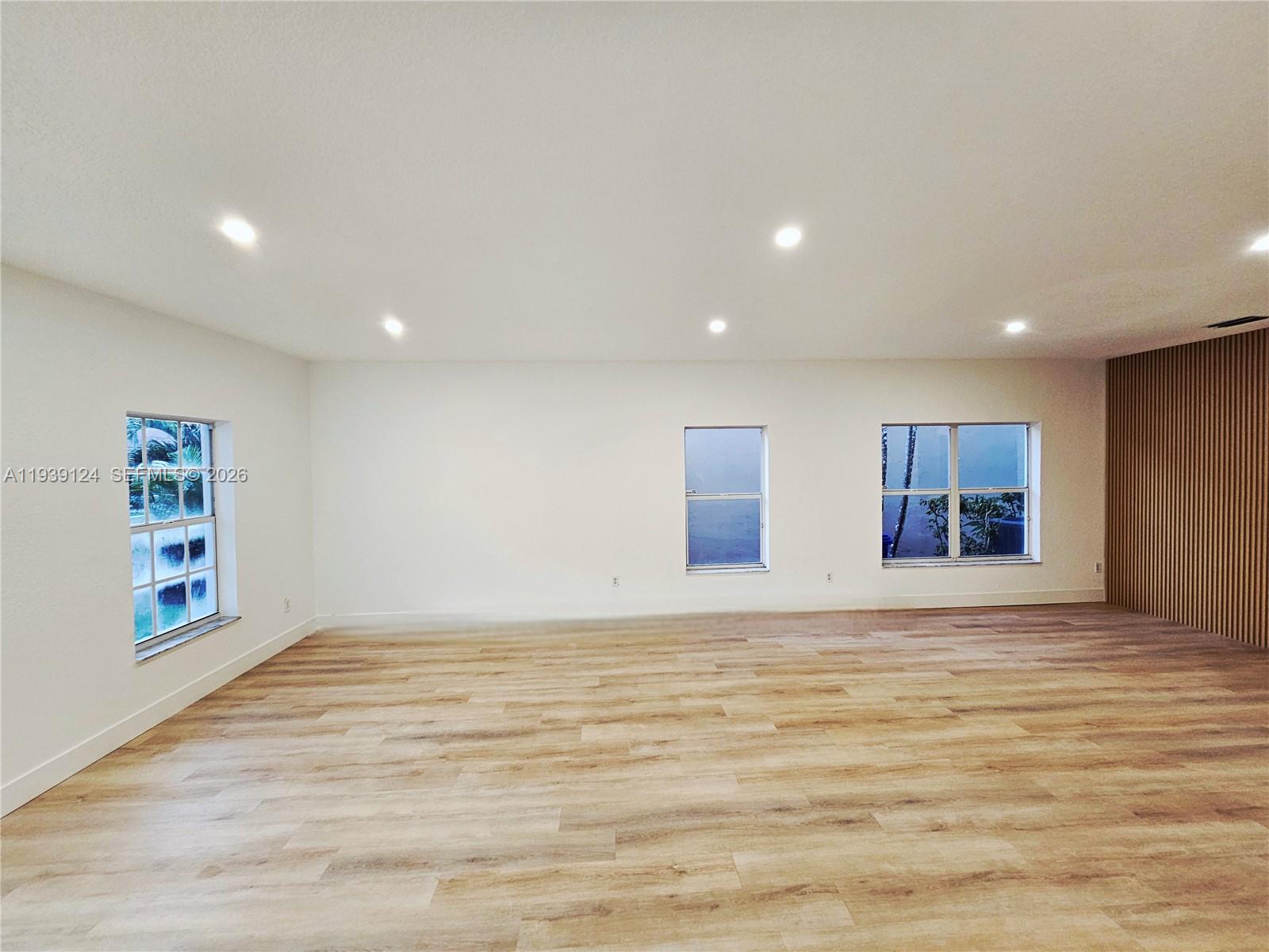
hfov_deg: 106.2
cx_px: 634
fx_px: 477
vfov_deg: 89.9
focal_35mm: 13
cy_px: 476
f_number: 2.2
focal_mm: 2.2
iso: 200
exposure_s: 1/60.2
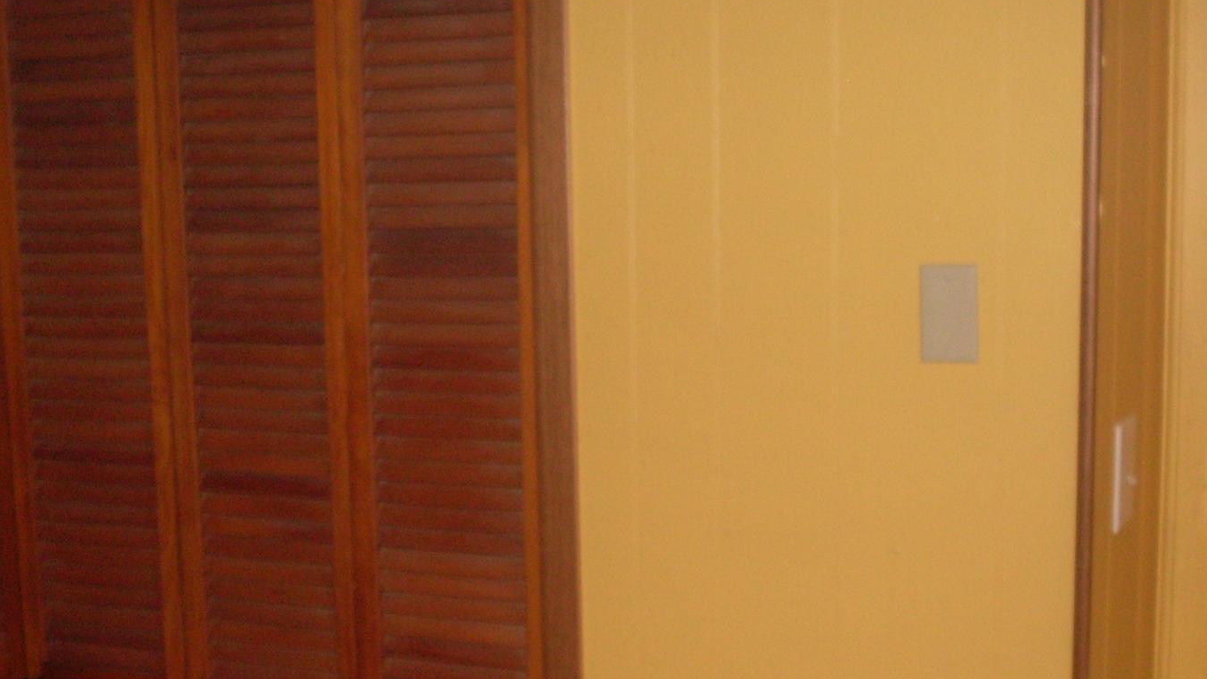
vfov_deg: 18.9
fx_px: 2016
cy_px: 566
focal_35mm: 63
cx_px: 645
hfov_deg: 33.3
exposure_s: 1/45
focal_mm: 6.3
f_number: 2.8
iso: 100
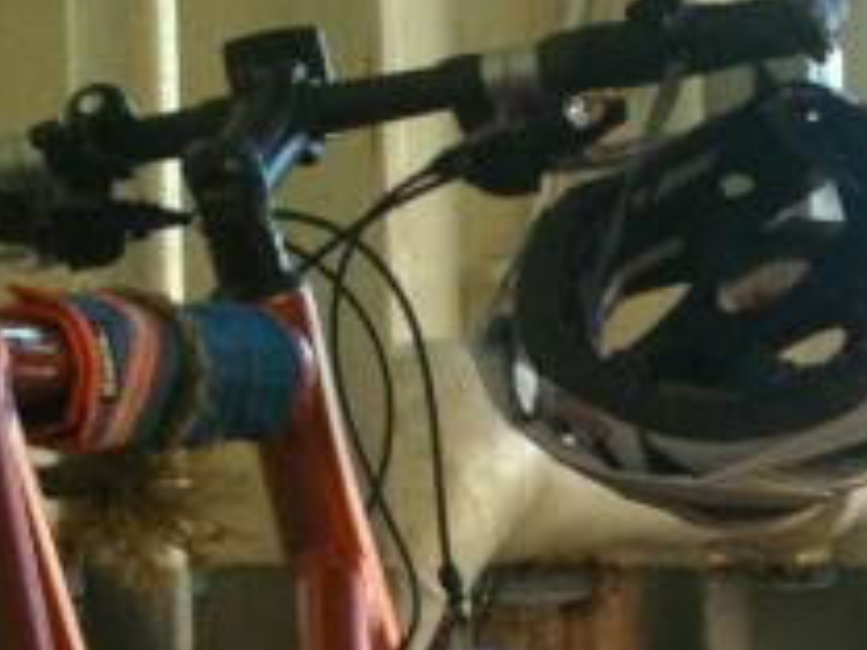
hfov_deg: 11.2
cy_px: 954
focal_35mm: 172
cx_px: 1192
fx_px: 4308
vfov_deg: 8.5
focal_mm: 3.85
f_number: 2.8
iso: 64
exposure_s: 1/163
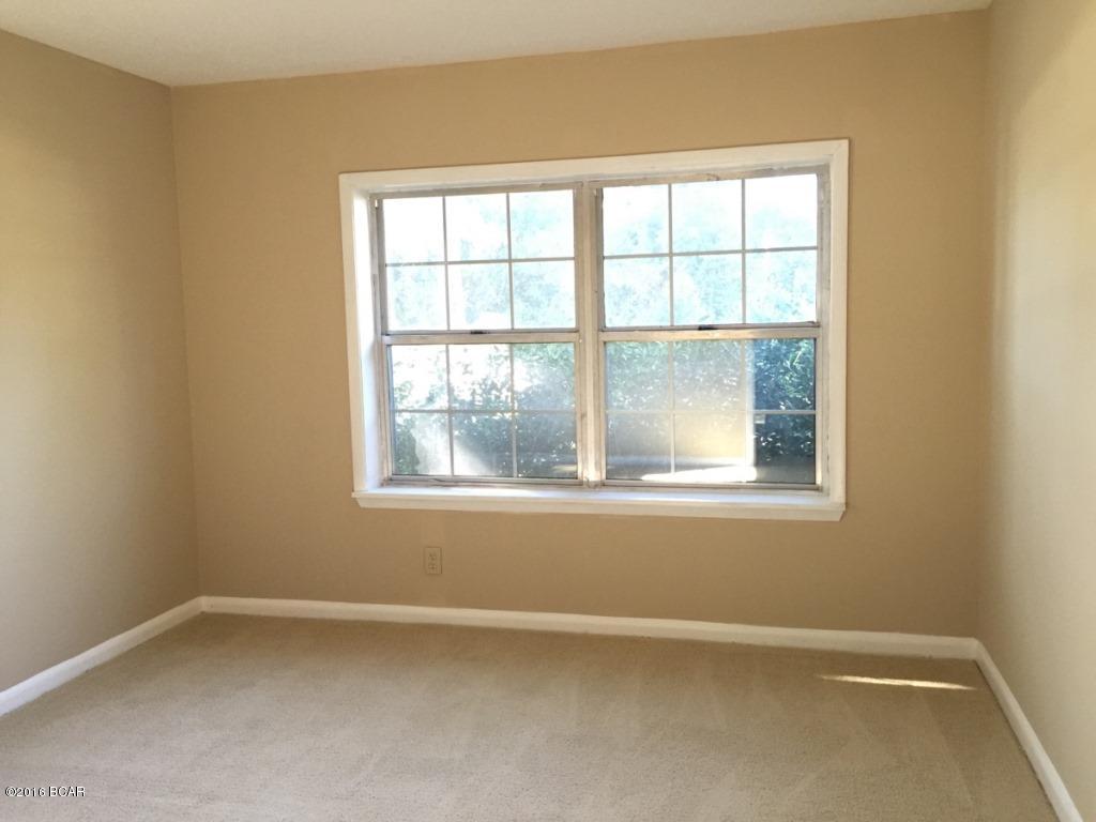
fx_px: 918
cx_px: 548
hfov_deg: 61.7
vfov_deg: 48.2
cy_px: 411
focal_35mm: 29
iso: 125
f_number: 2.2
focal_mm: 4.15
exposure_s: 1/10
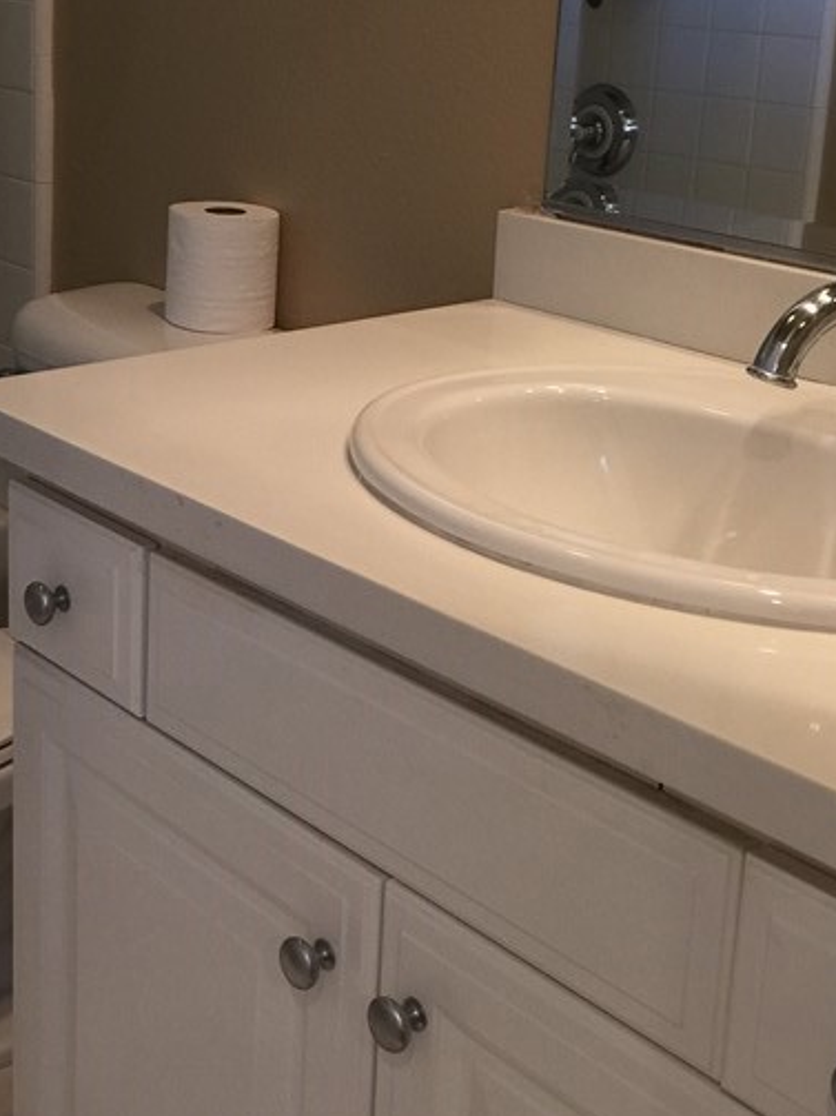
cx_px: 44
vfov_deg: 32.5
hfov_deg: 23.9
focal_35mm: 59
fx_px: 1901
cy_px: 402
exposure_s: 1/15
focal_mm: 4.15
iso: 40
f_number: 2.2
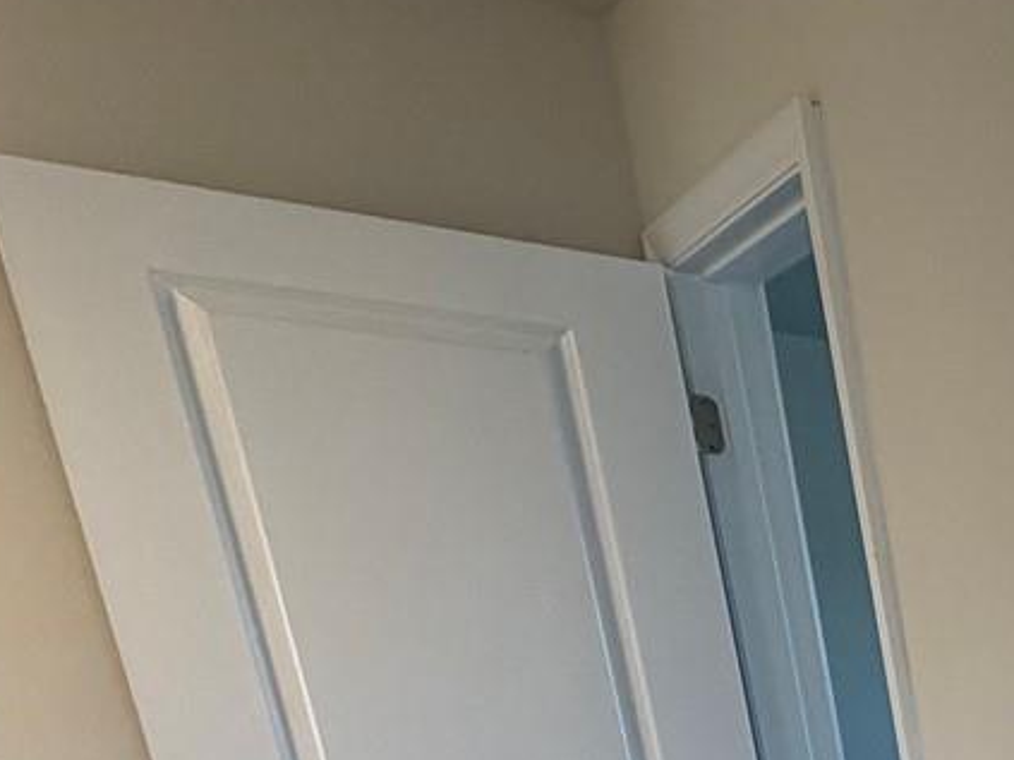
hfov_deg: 21.2
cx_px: 1884
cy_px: 1175
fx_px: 1552
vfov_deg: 22.2
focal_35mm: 53
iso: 100
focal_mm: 2.22
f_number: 2.2
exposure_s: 1/120
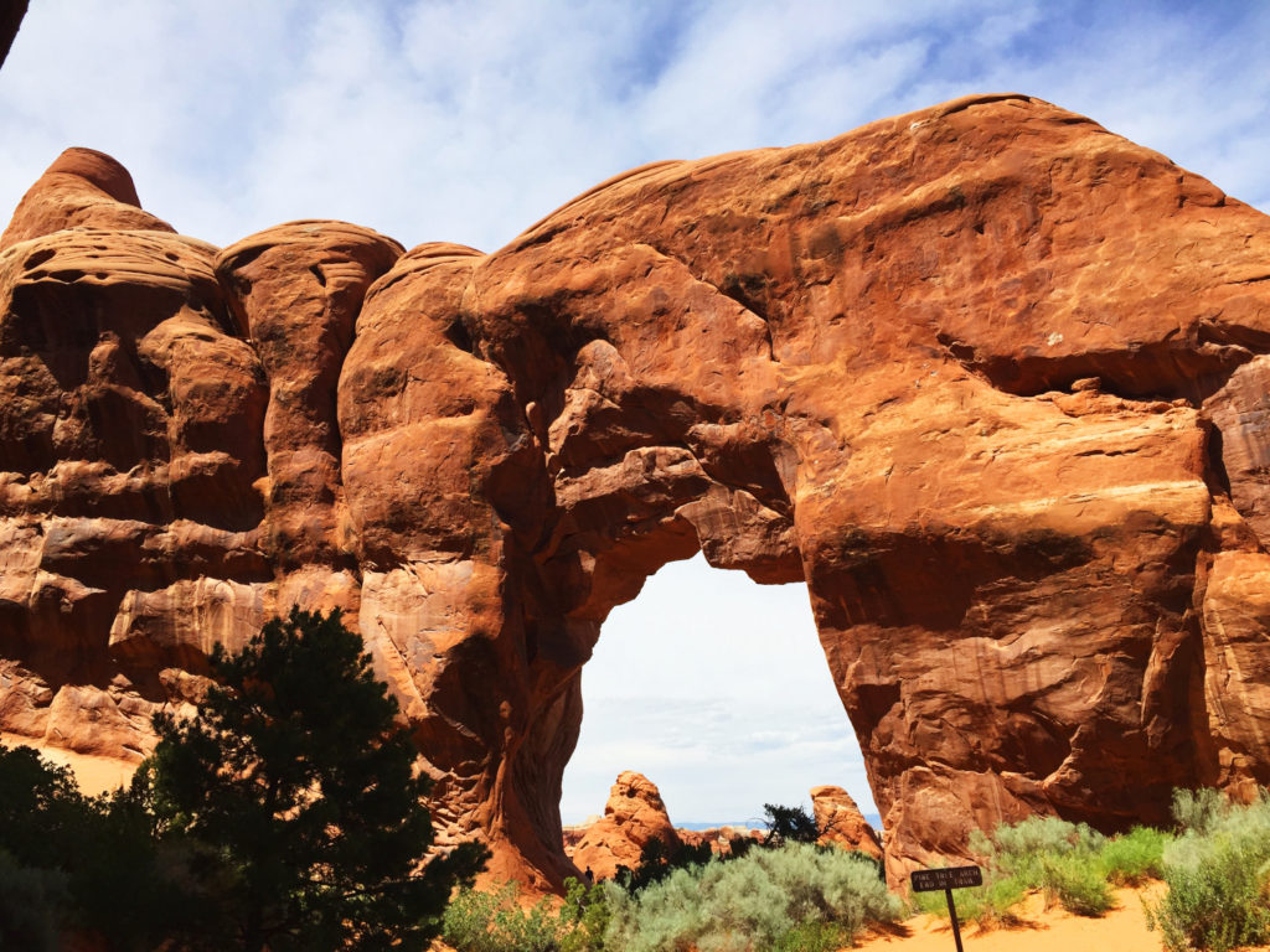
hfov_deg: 61.7
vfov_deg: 48.2
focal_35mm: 29
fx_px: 1064
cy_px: 476
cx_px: 635
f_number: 2.2
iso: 32
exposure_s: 1/2475
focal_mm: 4.15
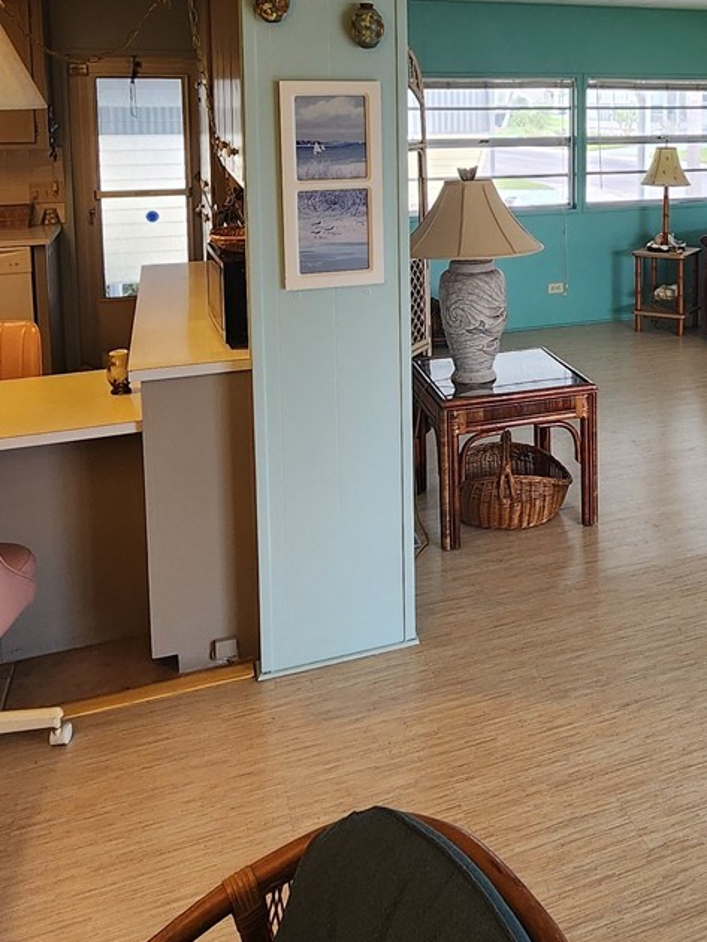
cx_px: 598
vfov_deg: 51.8
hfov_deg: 40.6
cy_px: 187
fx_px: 898
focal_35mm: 33
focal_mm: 2.2
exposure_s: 1/60
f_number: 2.2
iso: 125
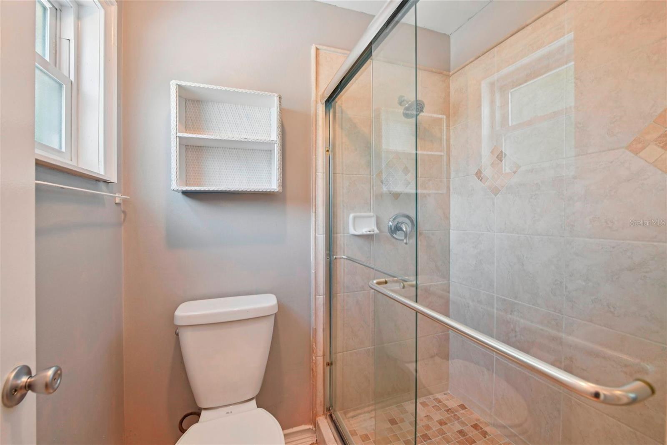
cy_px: 222
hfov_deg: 104.3
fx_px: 259
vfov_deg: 81.2
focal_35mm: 14
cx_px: 334
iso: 400
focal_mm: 14
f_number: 8
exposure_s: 1/20
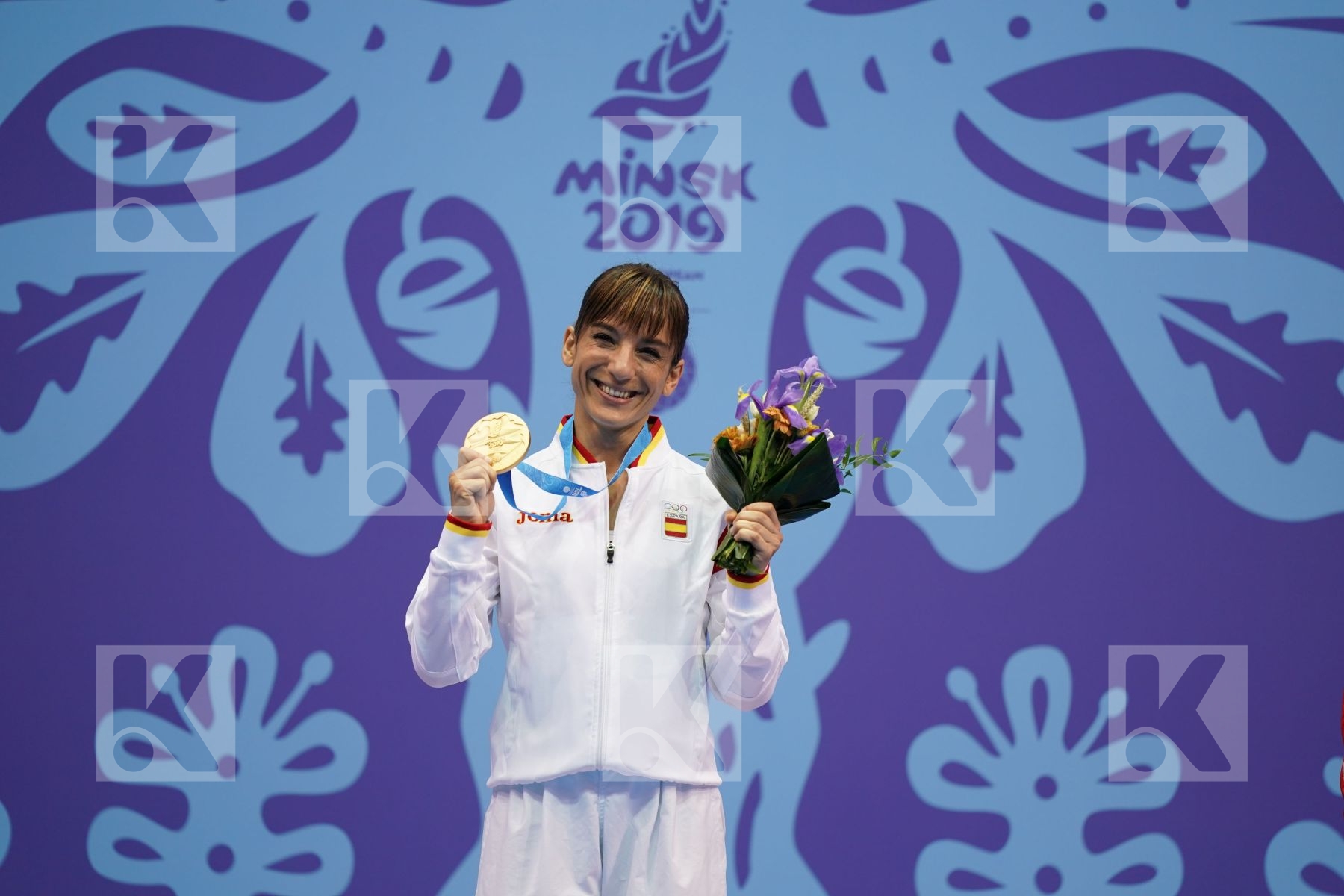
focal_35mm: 400
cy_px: 448
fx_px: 14932
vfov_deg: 3.4
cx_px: 672
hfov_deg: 5.2
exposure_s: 1/500
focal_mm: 400
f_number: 2.8
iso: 500
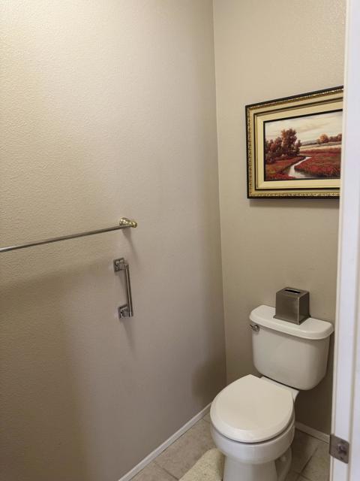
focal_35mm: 24
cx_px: 180
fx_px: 333
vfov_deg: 71.6
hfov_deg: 56.8
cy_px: 240
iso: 320
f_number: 1.78
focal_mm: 6.76
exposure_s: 1/60
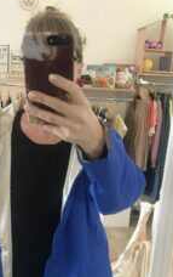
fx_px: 391
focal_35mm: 52
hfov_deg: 24.8
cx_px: 56
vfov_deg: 37.4
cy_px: 224
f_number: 1.8
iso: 32
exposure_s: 1/33
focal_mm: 3.99
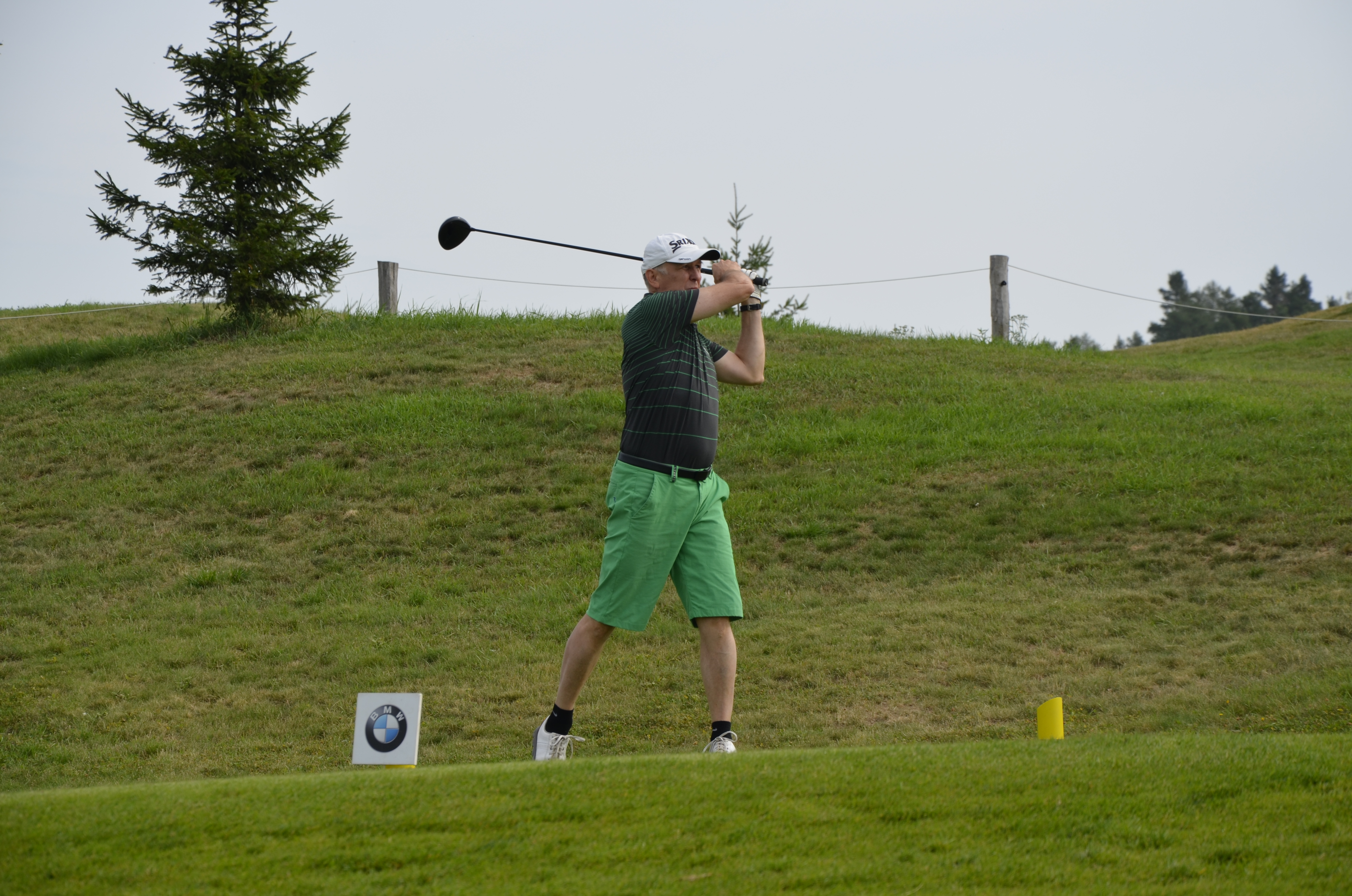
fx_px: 5903
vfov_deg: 8.7
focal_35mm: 158
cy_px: 448
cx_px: 676
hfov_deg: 13.1
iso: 110
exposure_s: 1/250
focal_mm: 105
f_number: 8
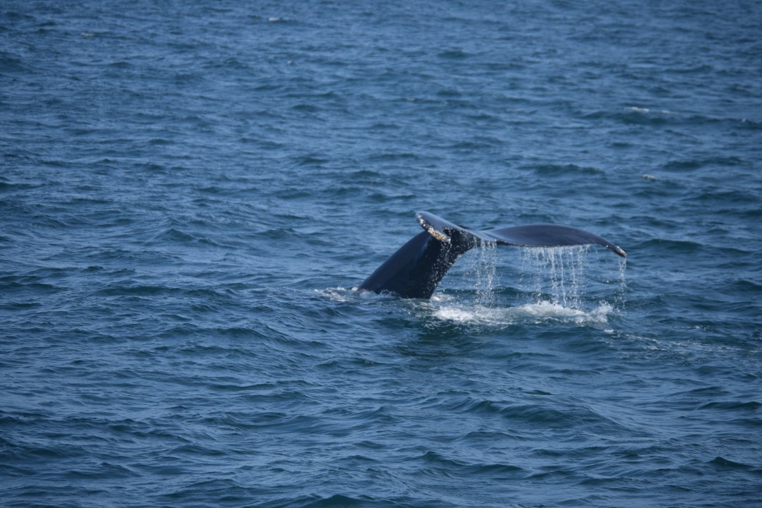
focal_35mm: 218
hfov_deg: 9.5
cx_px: 381
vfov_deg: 6.3
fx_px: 4603
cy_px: 254
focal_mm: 145
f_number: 5.6
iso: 200
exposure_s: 1/1600
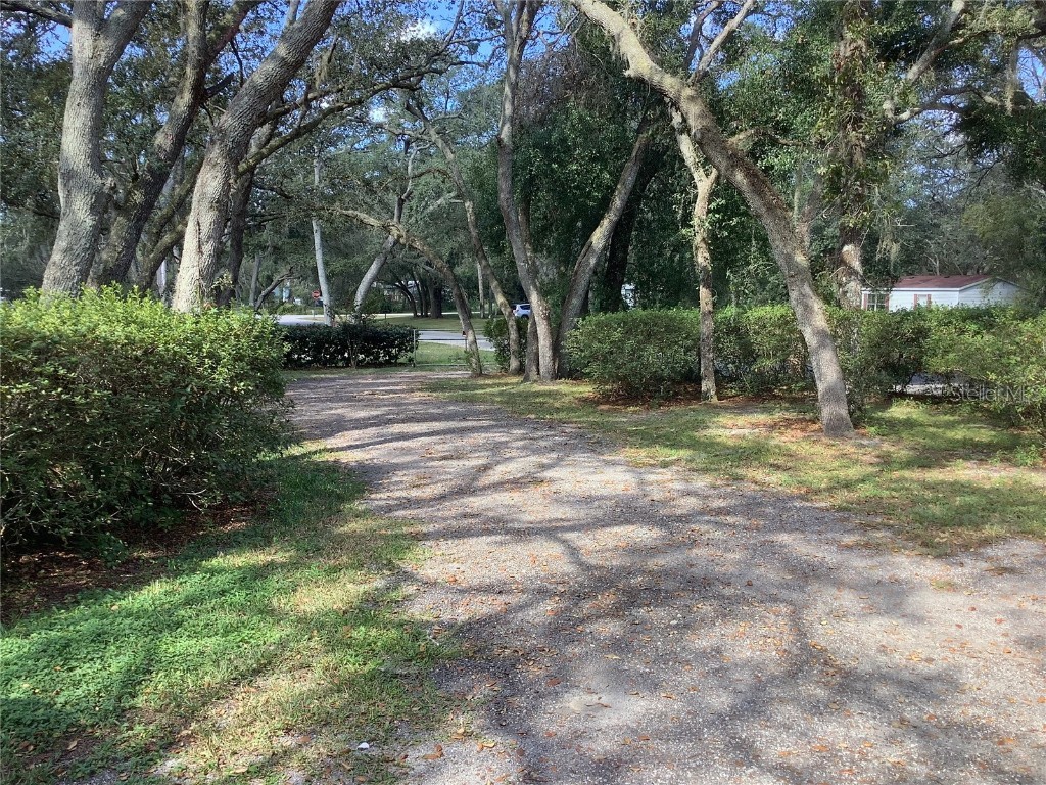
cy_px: 392
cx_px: 523
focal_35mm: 31
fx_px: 937
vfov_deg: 45.4
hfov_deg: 58.4
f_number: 2.4
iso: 25
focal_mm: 3.3
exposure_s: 1/108
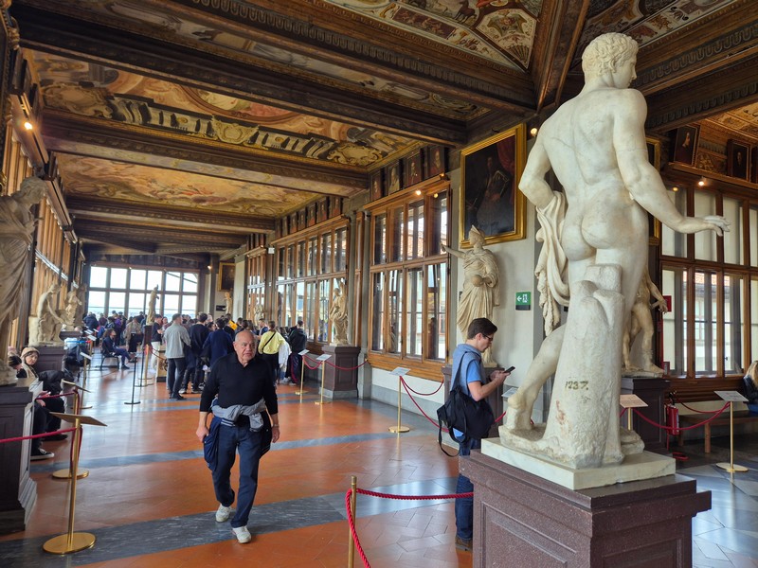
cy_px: 284
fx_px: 504
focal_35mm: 23
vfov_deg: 58.9
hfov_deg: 73.9
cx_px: 379
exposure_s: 1/61
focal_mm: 5.4
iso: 40
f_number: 1.8
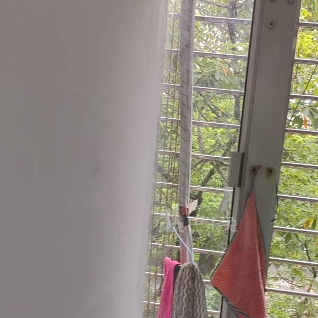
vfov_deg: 40.3
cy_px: 219
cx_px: 197
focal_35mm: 41
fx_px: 426
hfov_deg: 40.7
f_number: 1.8
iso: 125
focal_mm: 5.53
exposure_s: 1/100
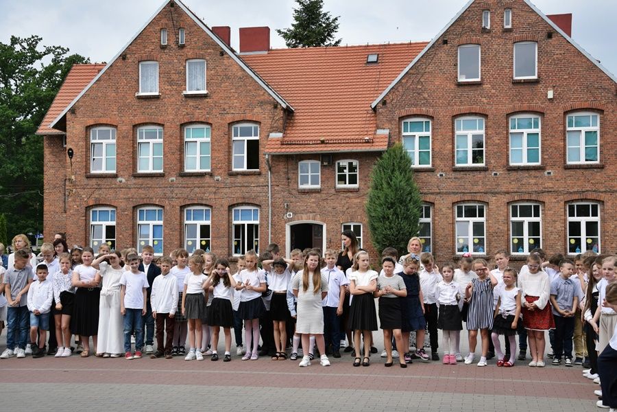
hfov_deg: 38.9
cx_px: 308
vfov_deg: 26.5
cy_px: 206
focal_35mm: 51
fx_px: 874
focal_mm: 34
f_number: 5.6
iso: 400
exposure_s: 1/1600
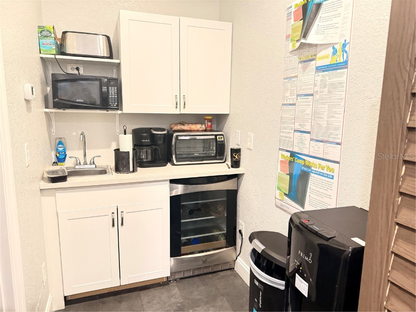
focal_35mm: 24
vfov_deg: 56.8
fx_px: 288
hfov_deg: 71.6
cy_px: 156
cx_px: 208
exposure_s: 1/30
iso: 1000
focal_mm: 6.76
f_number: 1.78
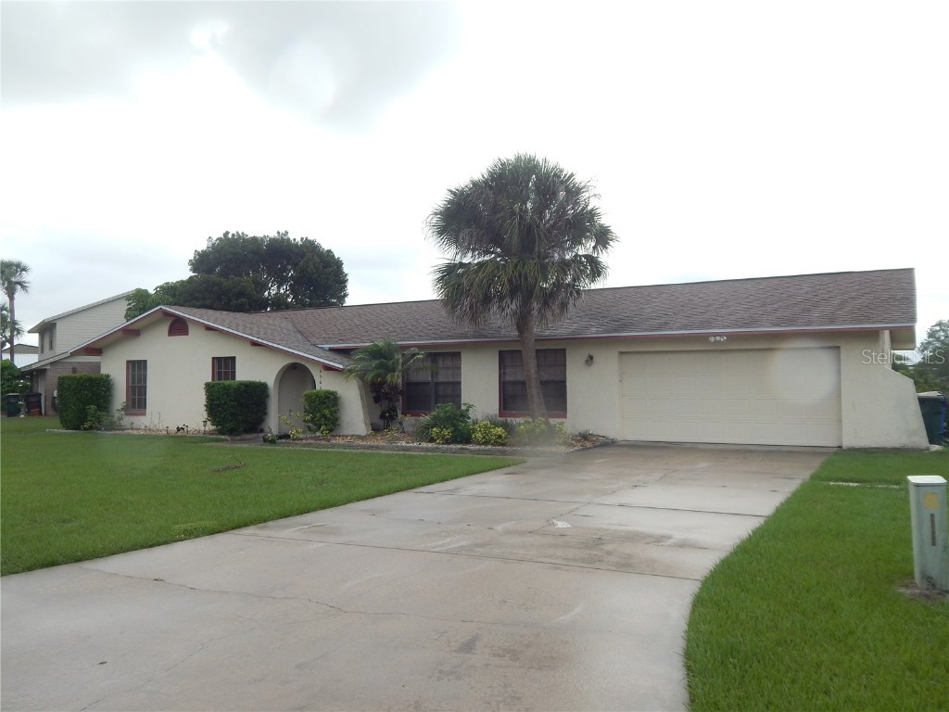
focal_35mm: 28
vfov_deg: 49.7
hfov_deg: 63.4
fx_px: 768
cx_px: 474
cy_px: 356
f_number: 3.2
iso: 125
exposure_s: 1/320
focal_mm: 5.1
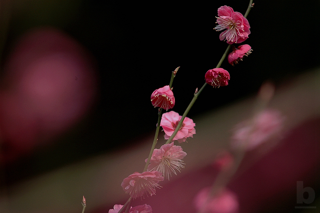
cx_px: 160
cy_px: 106
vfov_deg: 4.4
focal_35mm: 315
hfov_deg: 6.5
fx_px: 2798
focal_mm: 210
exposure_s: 1/400
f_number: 4.5
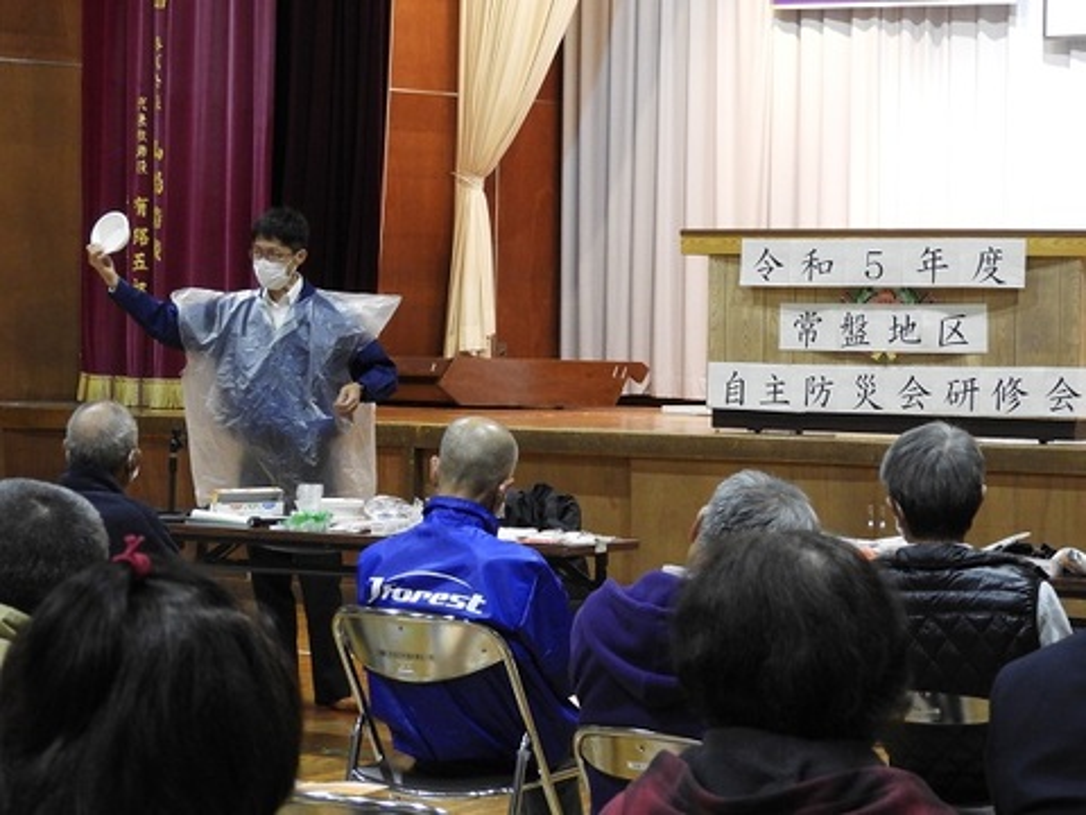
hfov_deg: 18.7
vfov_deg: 14.1
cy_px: 408
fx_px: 3294
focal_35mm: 105
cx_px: 543
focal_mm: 18.8
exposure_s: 1/10
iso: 800
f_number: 4.8
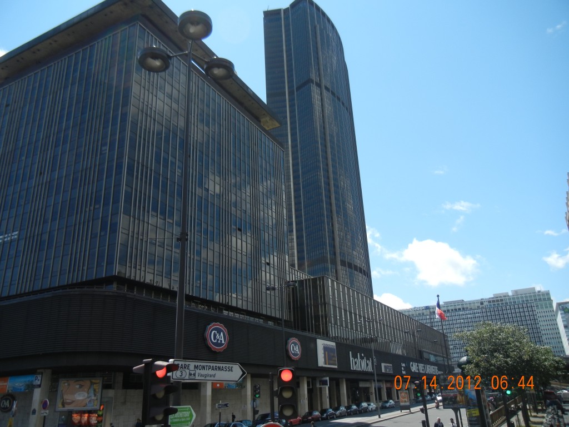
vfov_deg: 46.8
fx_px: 493
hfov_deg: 60.0
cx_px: 284
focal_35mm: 30
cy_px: 214
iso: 160
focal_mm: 5.4
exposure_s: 1/308
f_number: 7
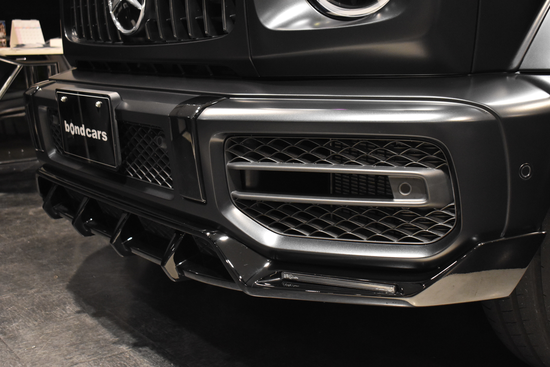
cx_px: 275
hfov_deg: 41.1
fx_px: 733
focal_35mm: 48
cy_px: 184
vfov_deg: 28.1
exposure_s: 1/50
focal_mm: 32
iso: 2500
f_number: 4.5
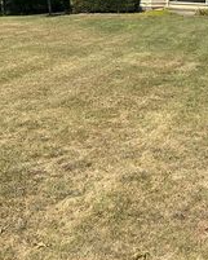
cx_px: 217
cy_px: 39
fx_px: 484
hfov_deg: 23.1
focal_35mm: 63
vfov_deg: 29.1
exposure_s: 1/3831
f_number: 1.5
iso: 50
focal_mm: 5.7
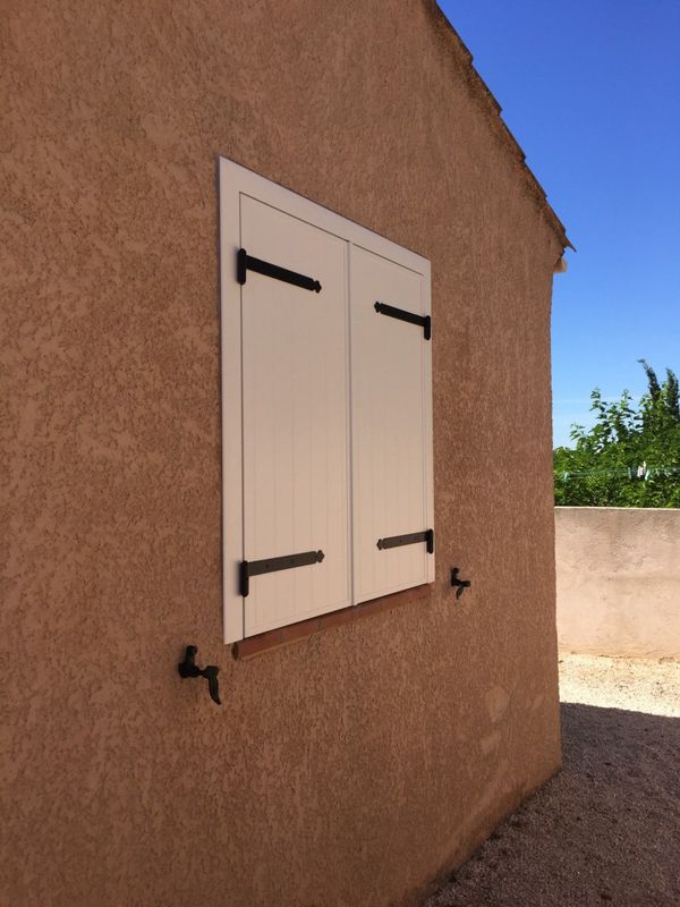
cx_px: 340
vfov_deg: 61.7
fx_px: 760
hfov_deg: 48.2
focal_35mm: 29
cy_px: 454
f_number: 2.2
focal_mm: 4.15
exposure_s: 1/1522
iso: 32
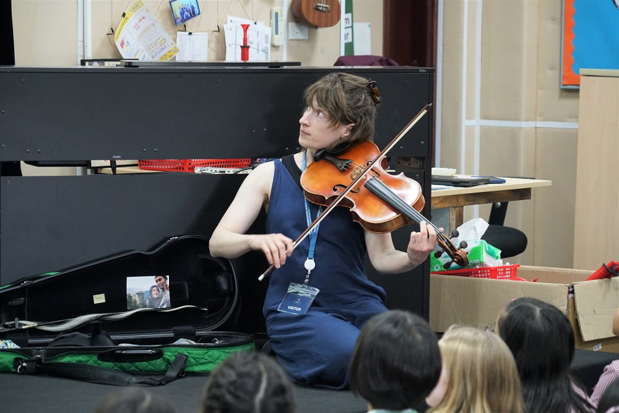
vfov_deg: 9.9
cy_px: 206
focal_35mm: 139
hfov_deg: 14.8
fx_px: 2390
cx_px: 310
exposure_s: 1/60
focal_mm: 139
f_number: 6.3
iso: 6400
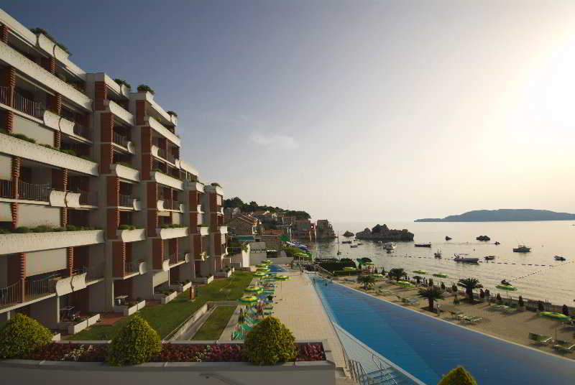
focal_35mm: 15
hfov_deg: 100.3
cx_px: 288
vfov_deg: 77.5
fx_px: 240
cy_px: 192
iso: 100
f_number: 4
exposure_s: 1/800
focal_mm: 10
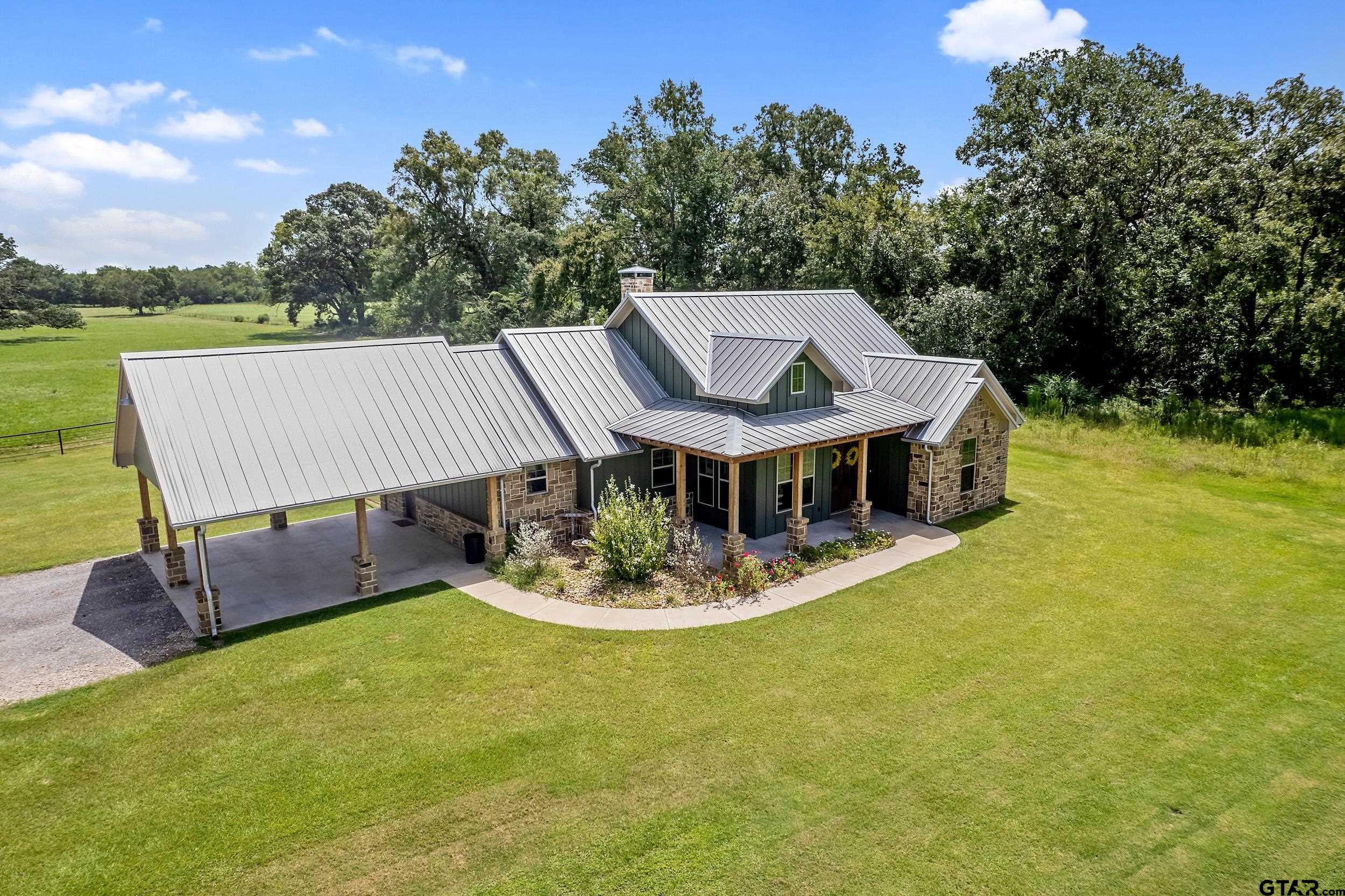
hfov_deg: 78.6
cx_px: 672
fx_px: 822
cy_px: 448
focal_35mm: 22
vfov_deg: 57.2
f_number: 2.8
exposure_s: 1/2000
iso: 100
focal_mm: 8.38
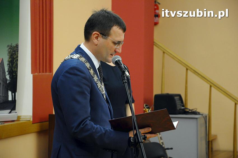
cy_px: 79
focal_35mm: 128
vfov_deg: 10.7
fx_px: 842
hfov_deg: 16.1
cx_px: 119
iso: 2500
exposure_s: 1/80
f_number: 5.6
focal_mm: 85
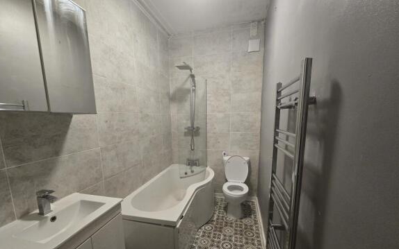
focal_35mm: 14
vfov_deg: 78.3
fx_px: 152
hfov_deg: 105.3
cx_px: 197
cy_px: 140
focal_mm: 2.2
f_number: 2.2
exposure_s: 1/50
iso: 400
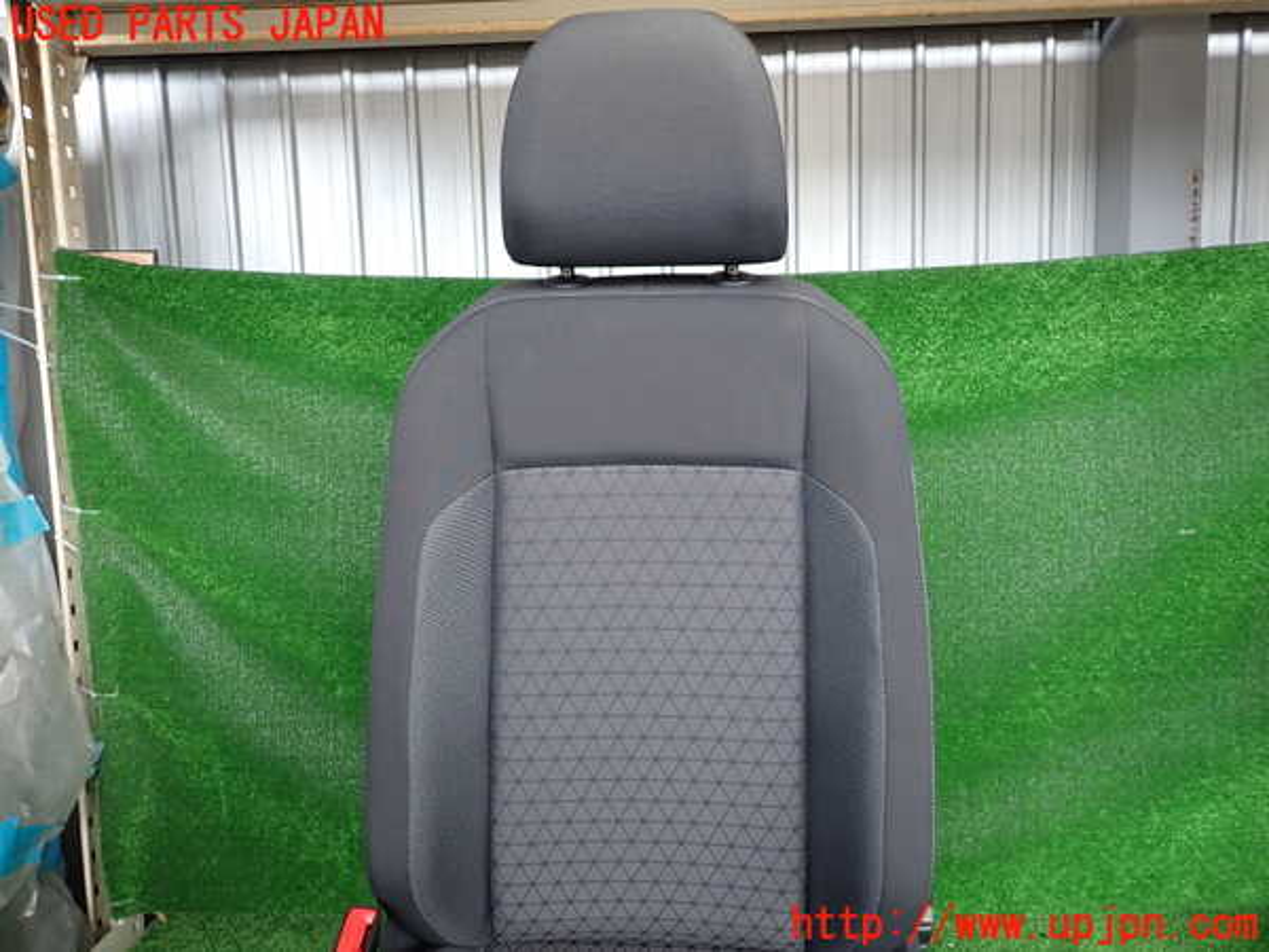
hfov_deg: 69.4
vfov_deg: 54.9
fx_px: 916
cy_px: 476
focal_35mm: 25
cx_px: 634
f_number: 2
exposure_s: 1/80
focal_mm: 4.5
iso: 200
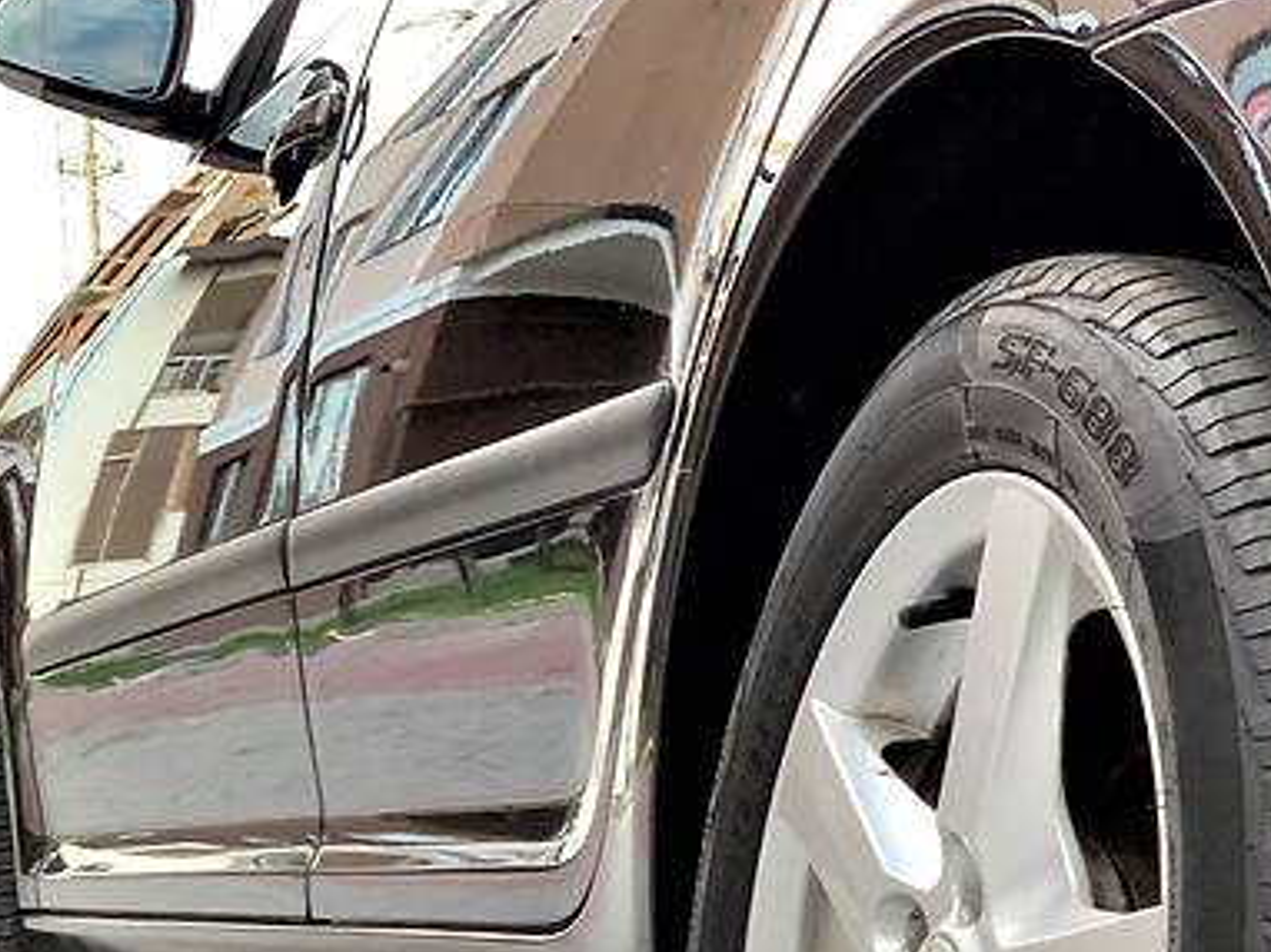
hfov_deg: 17.9
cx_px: 992
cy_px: 925
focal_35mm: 109
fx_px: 4000
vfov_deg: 13.4
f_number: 2.4
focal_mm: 6
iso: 125
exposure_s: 1/107
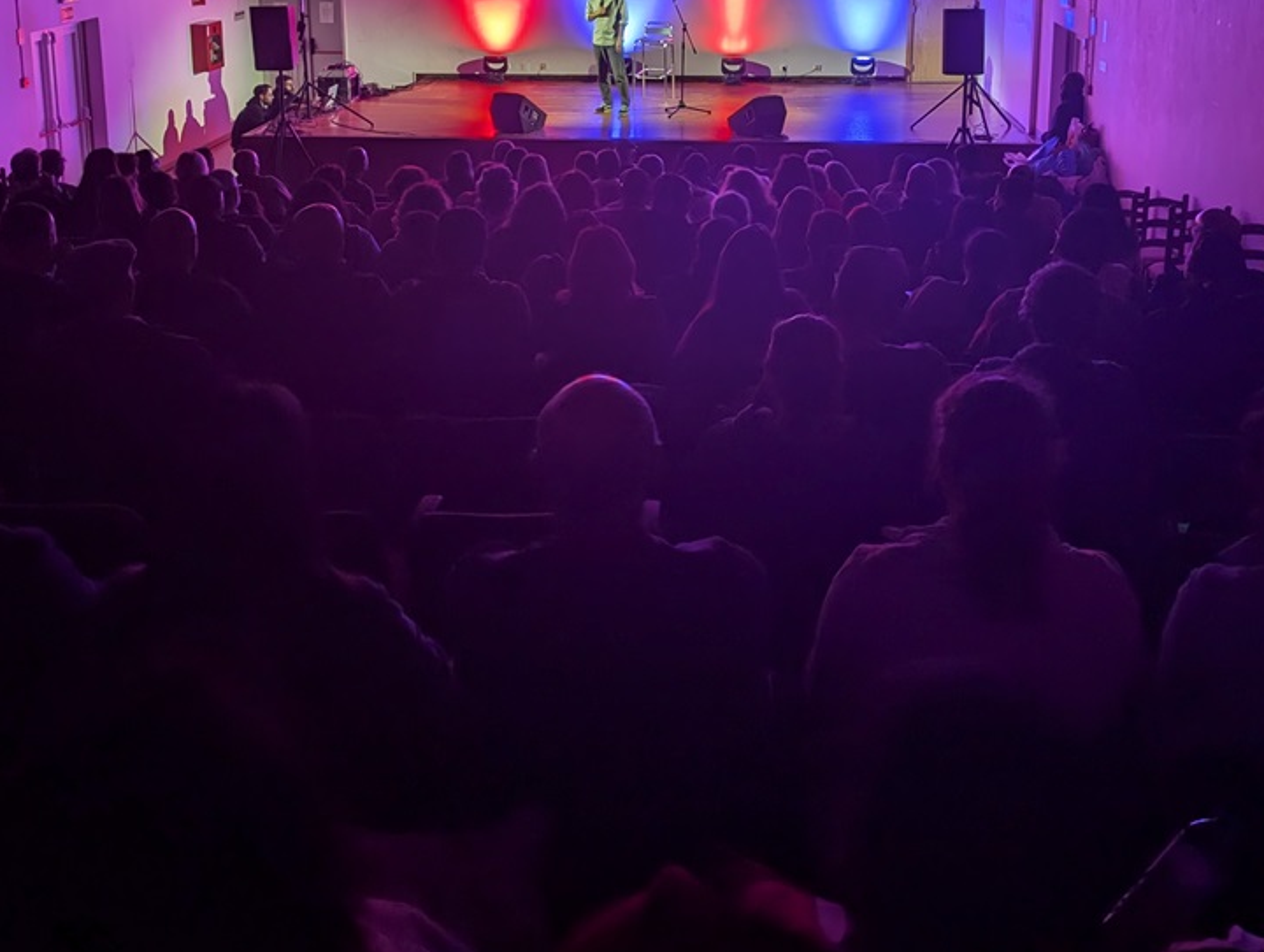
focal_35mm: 40
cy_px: 189
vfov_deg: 34.9
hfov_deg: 46.7
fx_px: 1463
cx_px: 657
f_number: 1.68
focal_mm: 6.9
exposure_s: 1/23.8
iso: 57
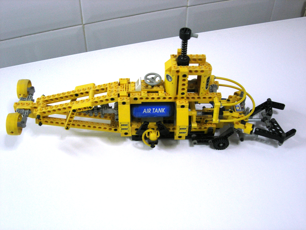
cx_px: 153
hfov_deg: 45.8
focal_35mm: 41
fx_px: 362
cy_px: 115
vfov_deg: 35.1
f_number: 2.9
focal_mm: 8.5
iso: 124
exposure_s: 1/32.7
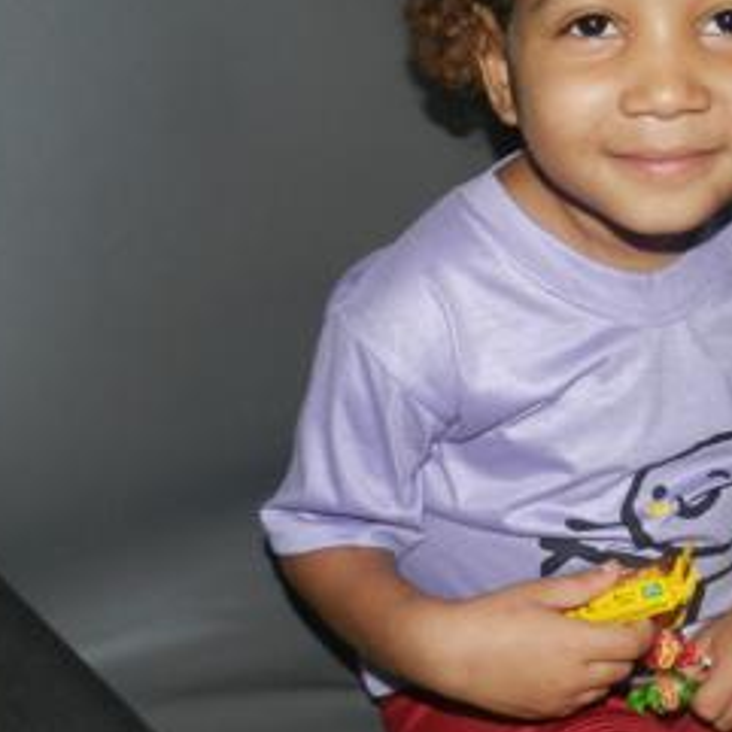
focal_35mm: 54
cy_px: 425
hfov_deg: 30.8
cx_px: 589
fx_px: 1292
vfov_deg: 31.6
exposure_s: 1/30
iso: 200
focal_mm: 4
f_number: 3.4
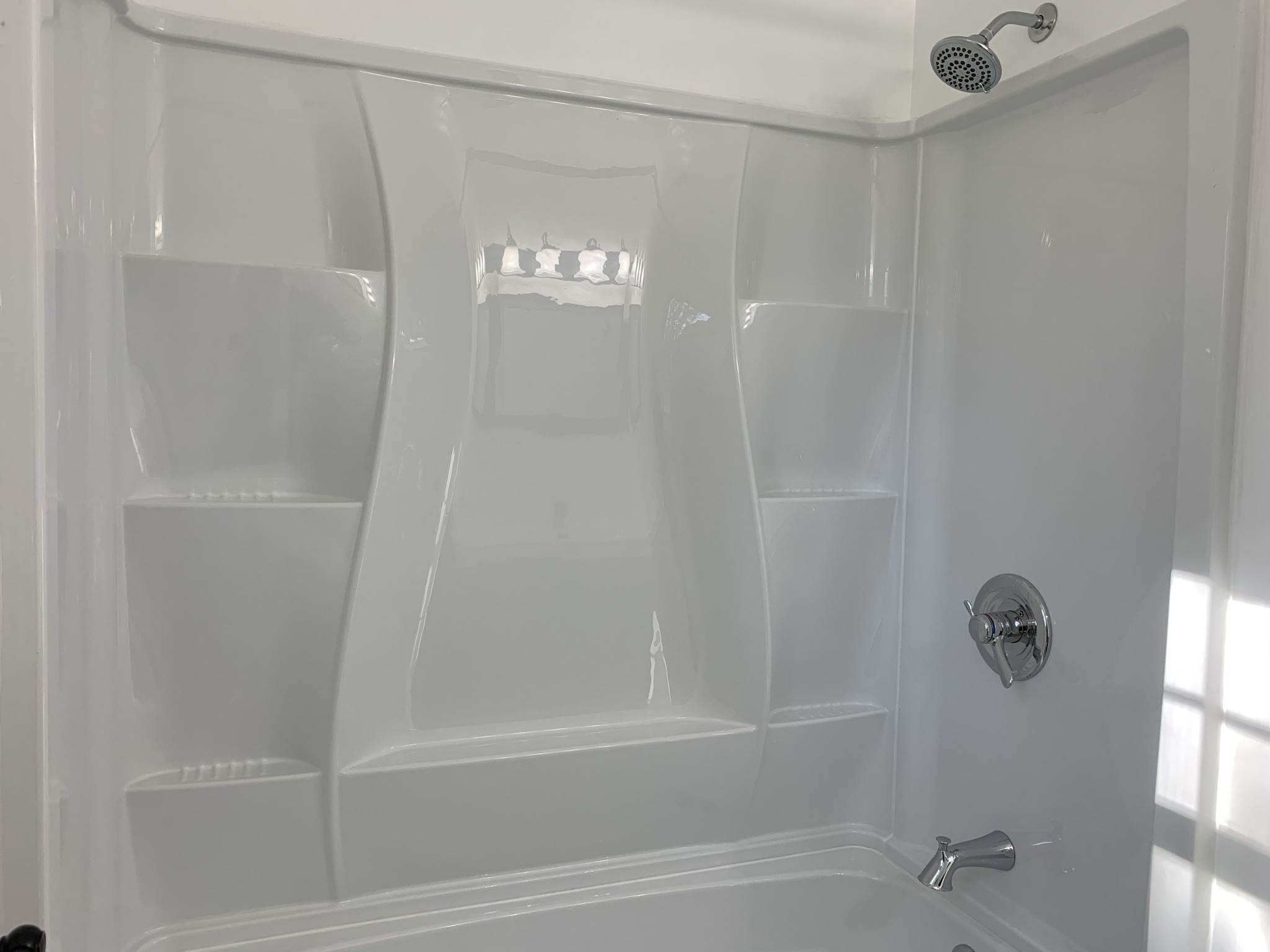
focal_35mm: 26
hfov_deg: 67.3
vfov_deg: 53.1
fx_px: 954
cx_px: 635
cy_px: 476
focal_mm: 4.25
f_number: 1.8
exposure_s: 1/120
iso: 50
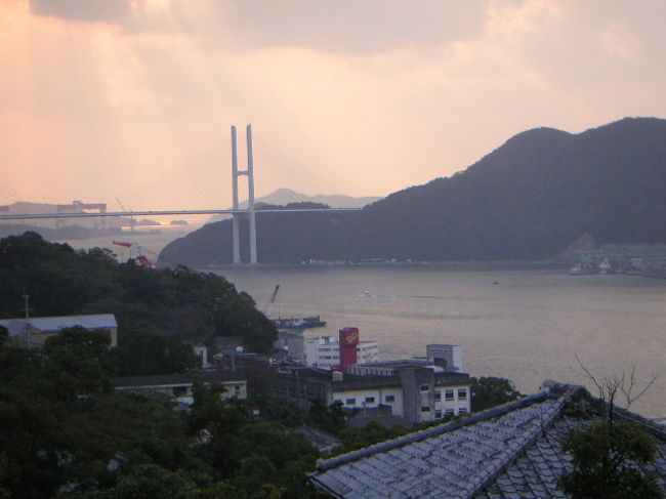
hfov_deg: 19.5
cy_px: 250
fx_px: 1942
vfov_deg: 14.6
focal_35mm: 101
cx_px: 333
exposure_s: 1/180
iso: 50
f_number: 3.5
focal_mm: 15.7
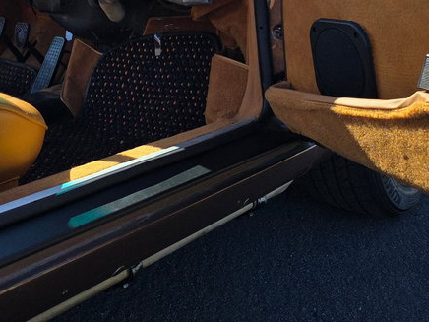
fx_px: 669
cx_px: 92
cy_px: 4
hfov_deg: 34.5
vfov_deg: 25.7
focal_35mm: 54
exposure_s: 1/3363
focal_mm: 6.3
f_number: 1.7
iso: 80
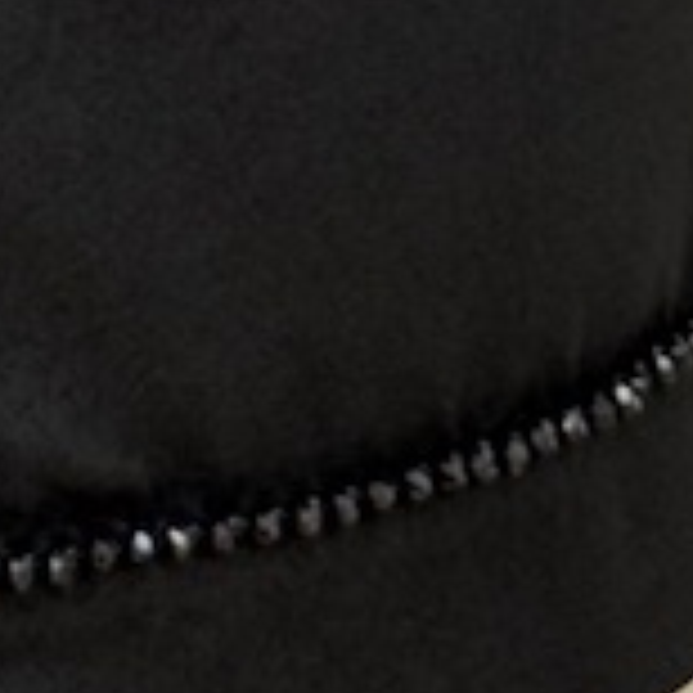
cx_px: -572
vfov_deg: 4.7
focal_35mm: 353
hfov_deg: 4.9
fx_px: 7995
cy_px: -1647
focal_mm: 6.76
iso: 100
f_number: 1.78
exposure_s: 1/285
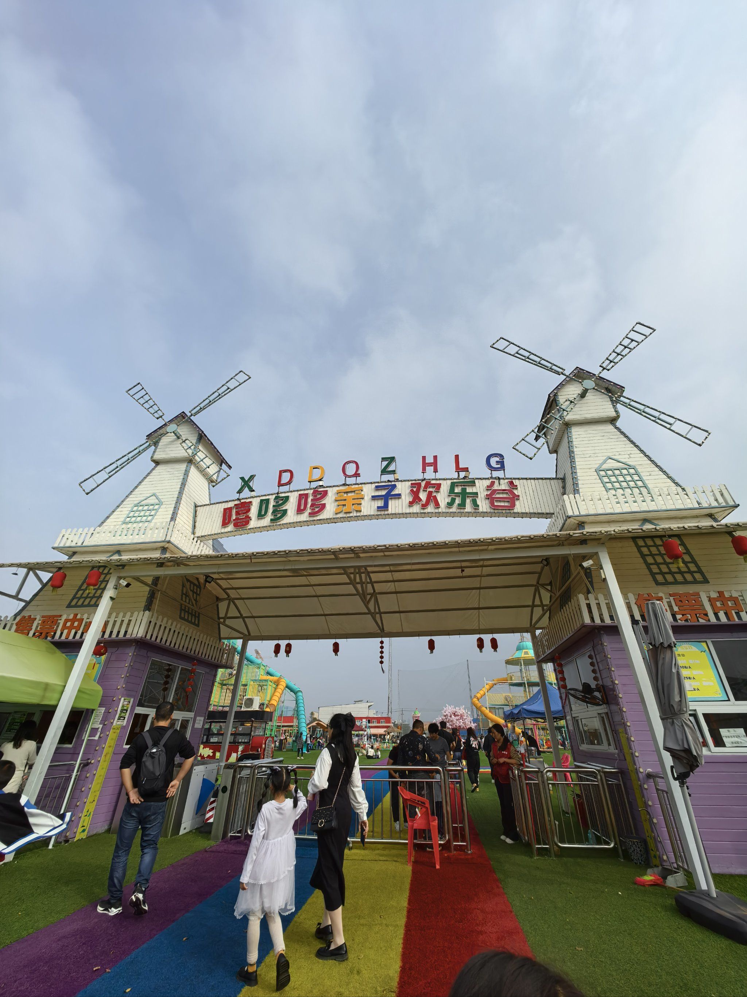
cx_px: 374
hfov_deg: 89.9
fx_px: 374
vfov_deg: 106.2
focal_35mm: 13
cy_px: 498
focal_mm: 1.76
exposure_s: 1/1667
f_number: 2.2
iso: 50
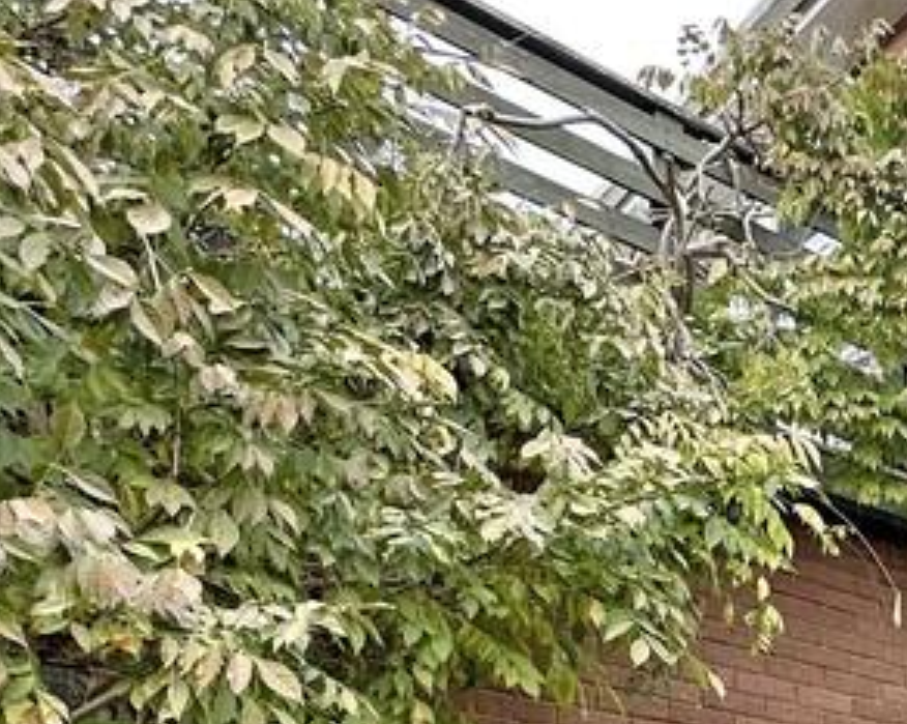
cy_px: 786
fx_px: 1287
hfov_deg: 31.6
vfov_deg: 28.6
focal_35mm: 48
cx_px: 1124
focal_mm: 2.22
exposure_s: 1/99
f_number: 2.2
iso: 64
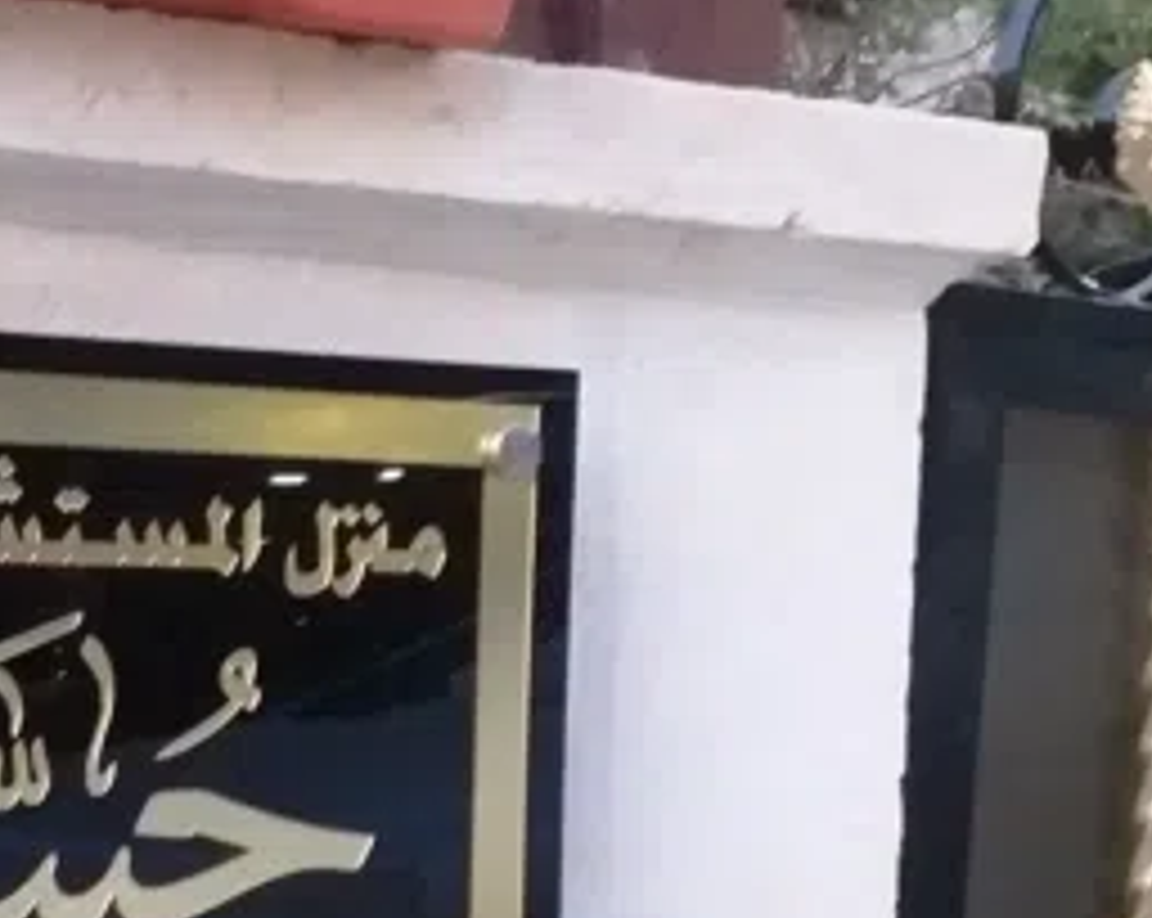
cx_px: 14
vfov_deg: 23.0
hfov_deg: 27.2
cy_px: 302
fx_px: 2247
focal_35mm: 66
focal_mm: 3.6
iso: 400
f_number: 1.9
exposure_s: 1/25
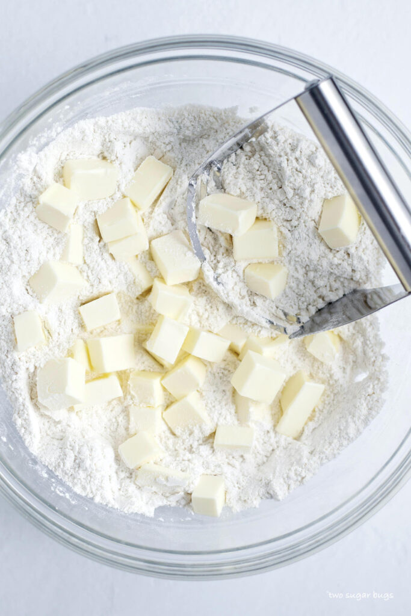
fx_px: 1284
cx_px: 206
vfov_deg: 27.0
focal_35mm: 75
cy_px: 308
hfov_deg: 18.2
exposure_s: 1/125
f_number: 2.8
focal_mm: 50
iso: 100
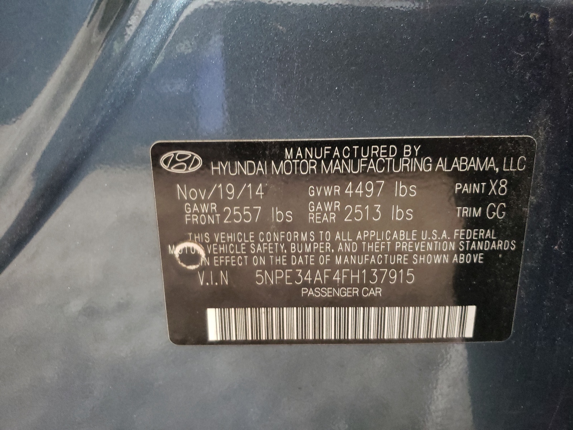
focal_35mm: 26
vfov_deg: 53.1
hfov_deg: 67.3
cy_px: 215
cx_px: 286
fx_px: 430
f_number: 1.5
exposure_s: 1/24
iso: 488
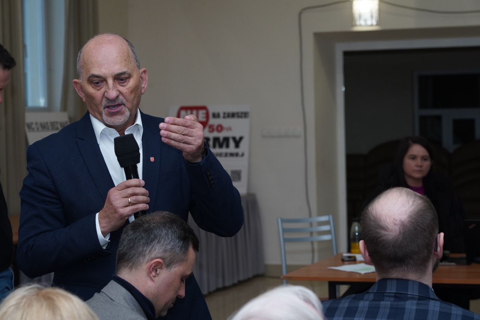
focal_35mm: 105
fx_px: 1400
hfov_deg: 19.5
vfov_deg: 13.0
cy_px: 160
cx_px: 240
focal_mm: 105
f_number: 8
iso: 1250
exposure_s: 1/100
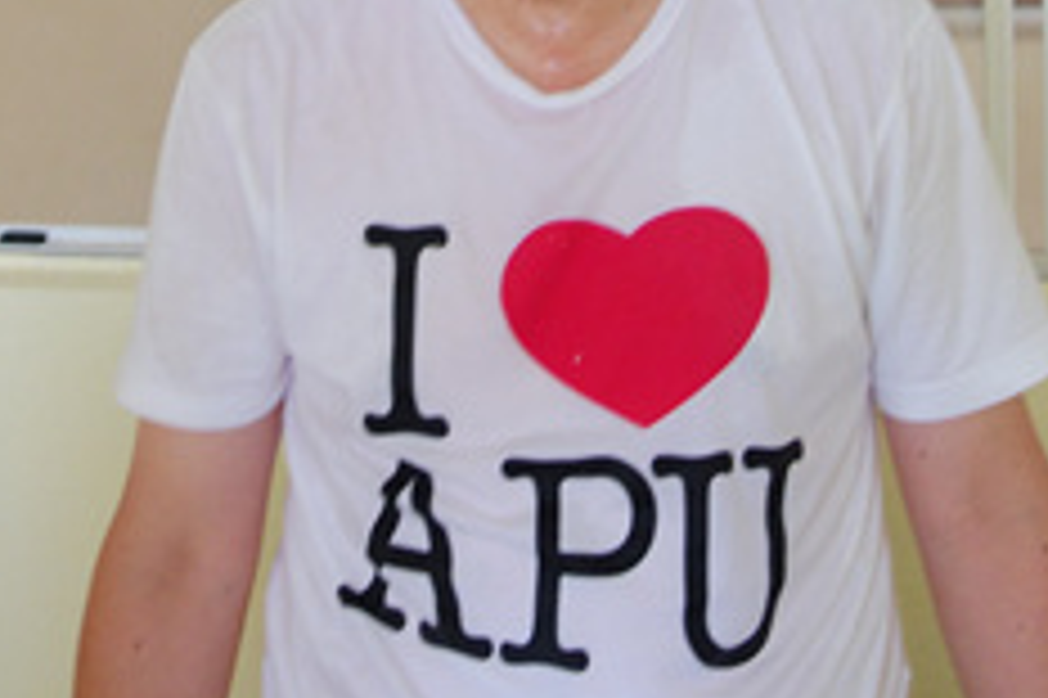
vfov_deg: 17.0
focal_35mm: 77
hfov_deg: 26.3
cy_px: -124
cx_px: 513
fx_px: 2240
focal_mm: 10.4
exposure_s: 1/30
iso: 160
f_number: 1.8
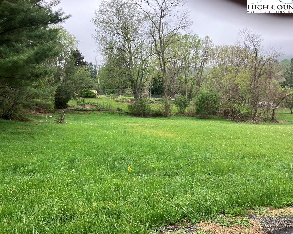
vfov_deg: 48.5
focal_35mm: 30
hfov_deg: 58.8
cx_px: 150
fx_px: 260
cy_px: 118
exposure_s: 1/360
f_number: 1.8
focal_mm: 3.99
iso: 32
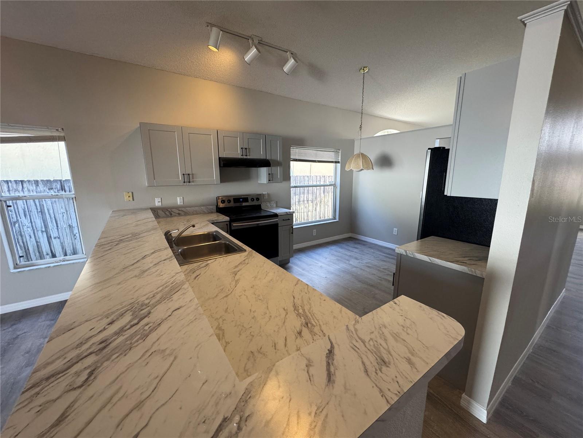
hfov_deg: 102.1
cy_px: 219
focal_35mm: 14
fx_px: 236
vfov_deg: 85.7
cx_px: 292
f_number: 2.2
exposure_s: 1/120
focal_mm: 2.22
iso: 250
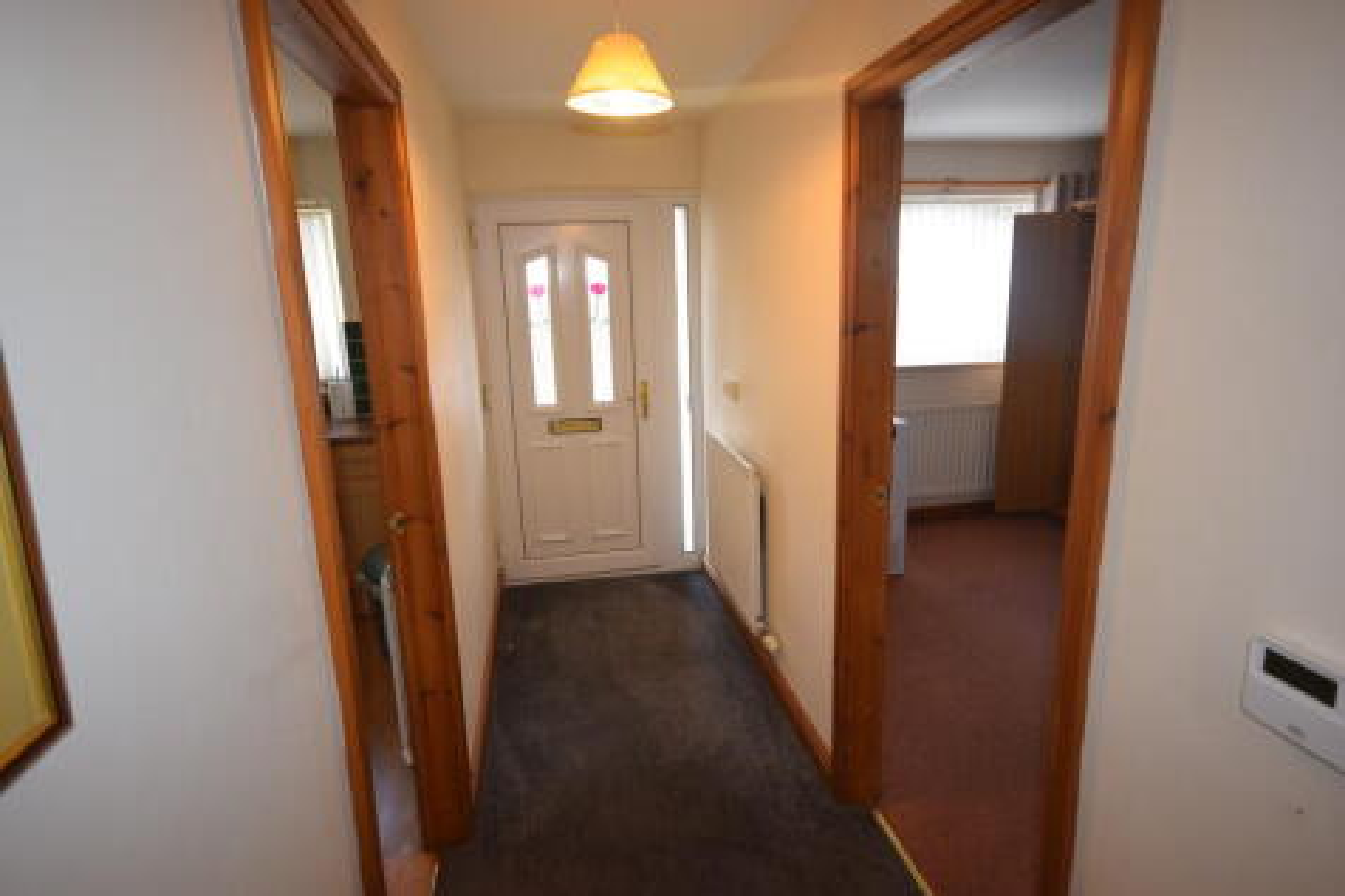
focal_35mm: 20
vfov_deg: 63.2
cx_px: 672
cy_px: 448
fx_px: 728
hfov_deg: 85.4
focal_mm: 13
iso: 800
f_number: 5
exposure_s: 1/100
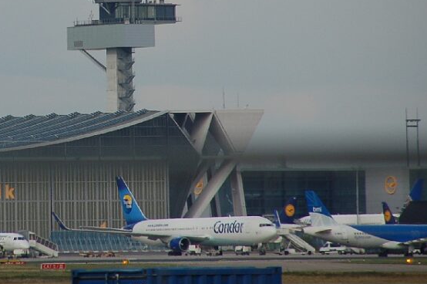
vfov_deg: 2.1
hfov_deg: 3.2
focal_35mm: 650
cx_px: 49
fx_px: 7701
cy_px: 14
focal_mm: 200
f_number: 6.3
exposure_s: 1/400
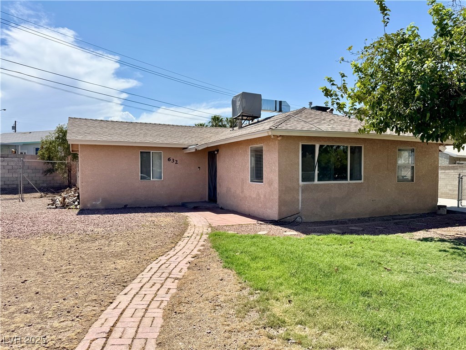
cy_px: 175
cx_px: 233
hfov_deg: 71.6
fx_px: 323
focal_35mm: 24
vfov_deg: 56.8
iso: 80
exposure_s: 1/5814
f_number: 1.78
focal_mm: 6.76
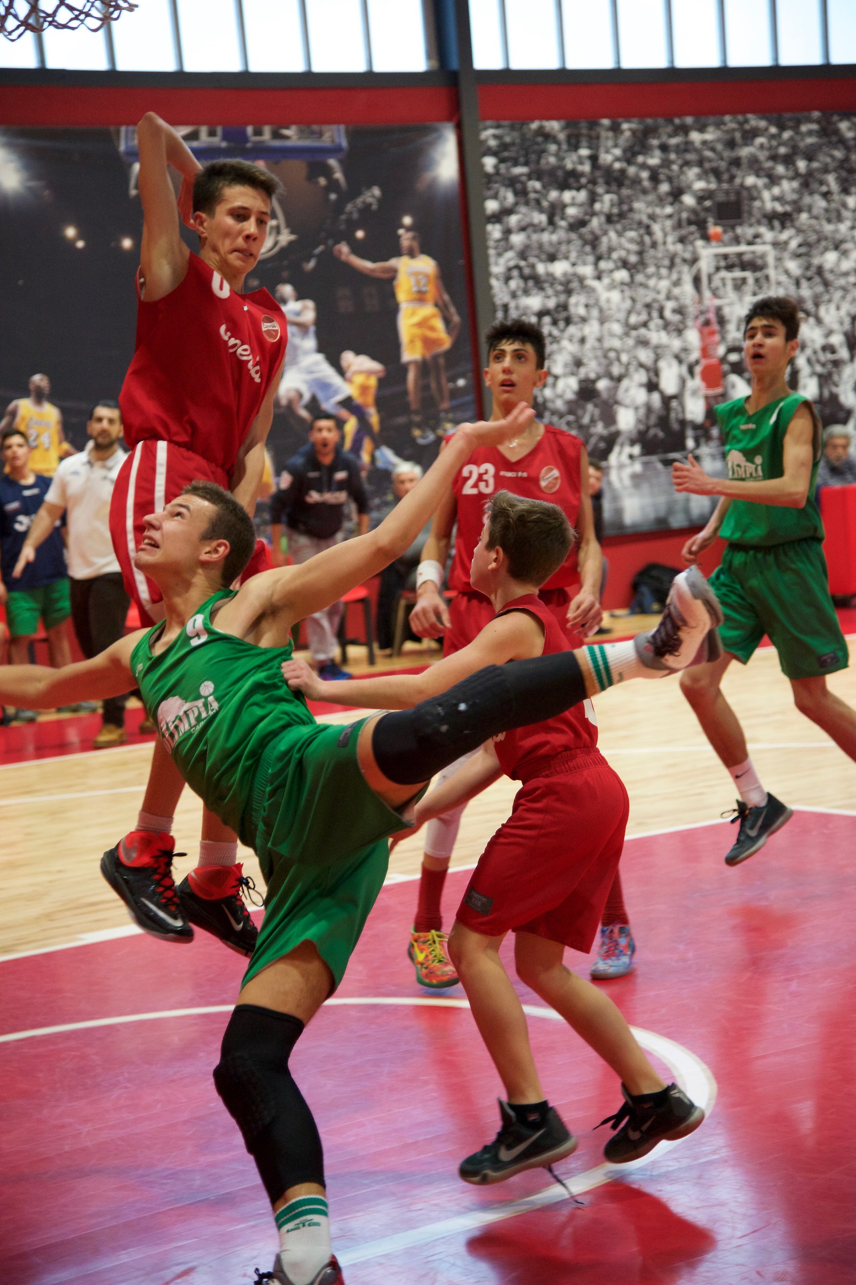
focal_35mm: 86
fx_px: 3067
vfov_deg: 23.6
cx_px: 433
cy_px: 644
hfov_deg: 15.9
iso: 5000
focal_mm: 85
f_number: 4
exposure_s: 1/500
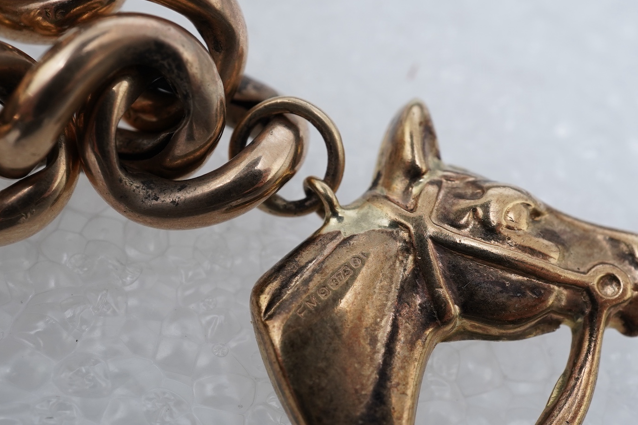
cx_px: 317
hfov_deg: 33.9
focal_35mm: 59
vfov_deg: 22.9
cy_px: 265
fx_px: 1046
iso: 400
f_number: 16
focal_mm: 30
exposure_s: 1/125
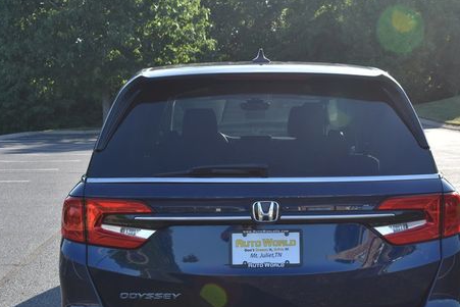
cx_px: 282
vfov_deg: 22.0
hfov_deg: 32.4
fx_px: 789
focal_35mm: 62
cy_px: 195
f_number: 8
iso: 200
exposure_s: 1/250
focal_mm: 29
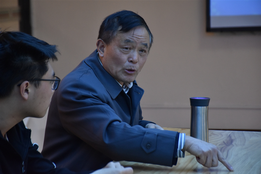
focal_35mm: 158
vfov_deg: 8.7
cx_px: 130
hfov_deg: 13.0
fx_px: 1141
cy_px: 87
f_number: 5.6
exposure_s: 1/125
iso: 1000
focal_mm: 105
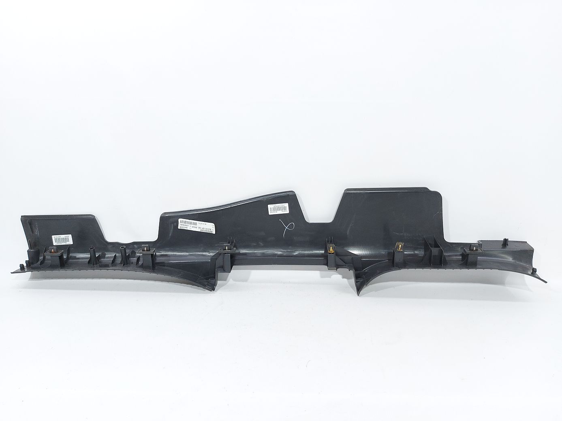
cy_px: 210
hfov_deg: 71.6
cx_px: 281
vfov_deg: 56.8
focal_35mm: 24
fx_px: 390
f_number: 1.8
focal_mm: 5.23
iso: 80
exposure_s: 1/50
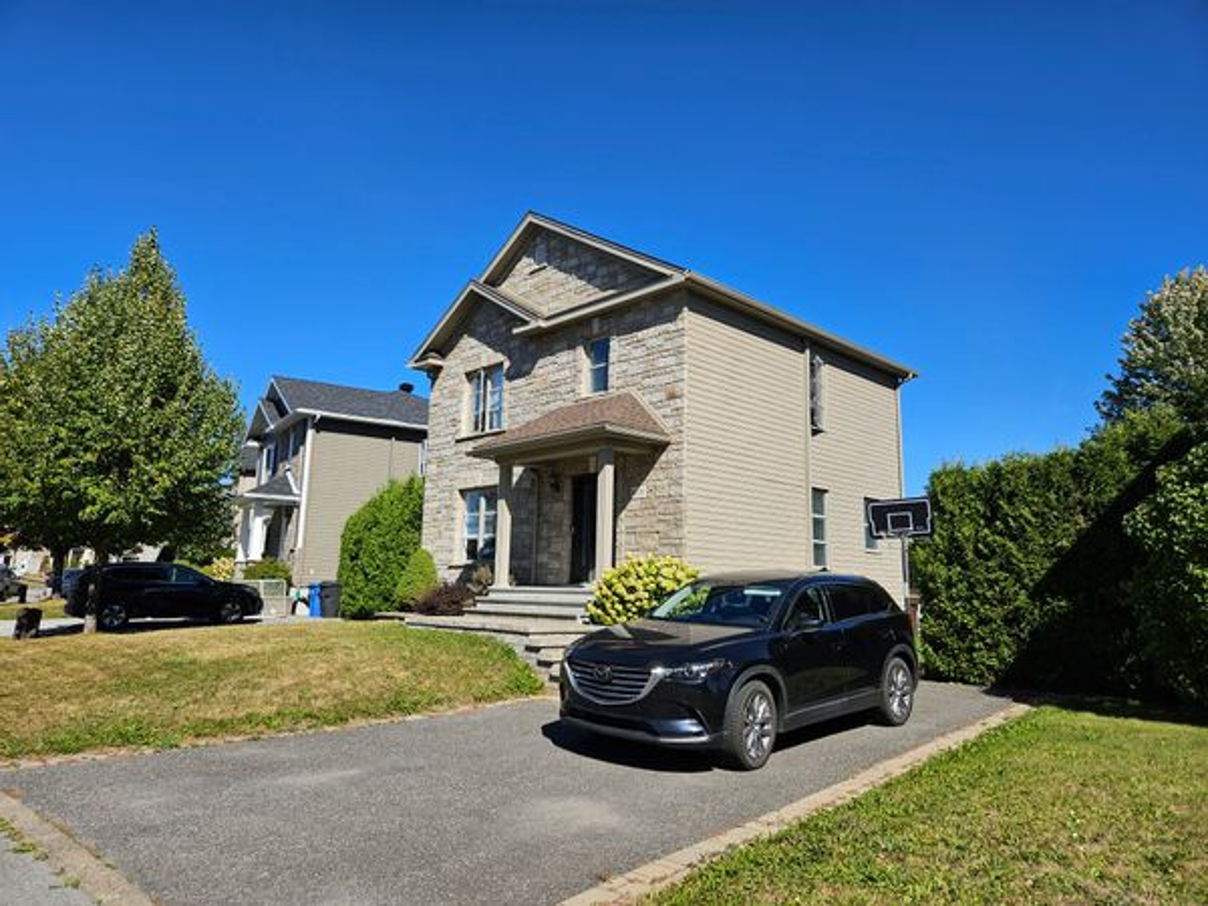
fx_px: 803
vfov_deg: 58.9
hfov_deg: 73.9
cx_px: 604
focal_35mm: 23
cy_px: 453
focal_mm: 5.4
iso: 25
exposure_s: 1/2271
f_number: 1.8
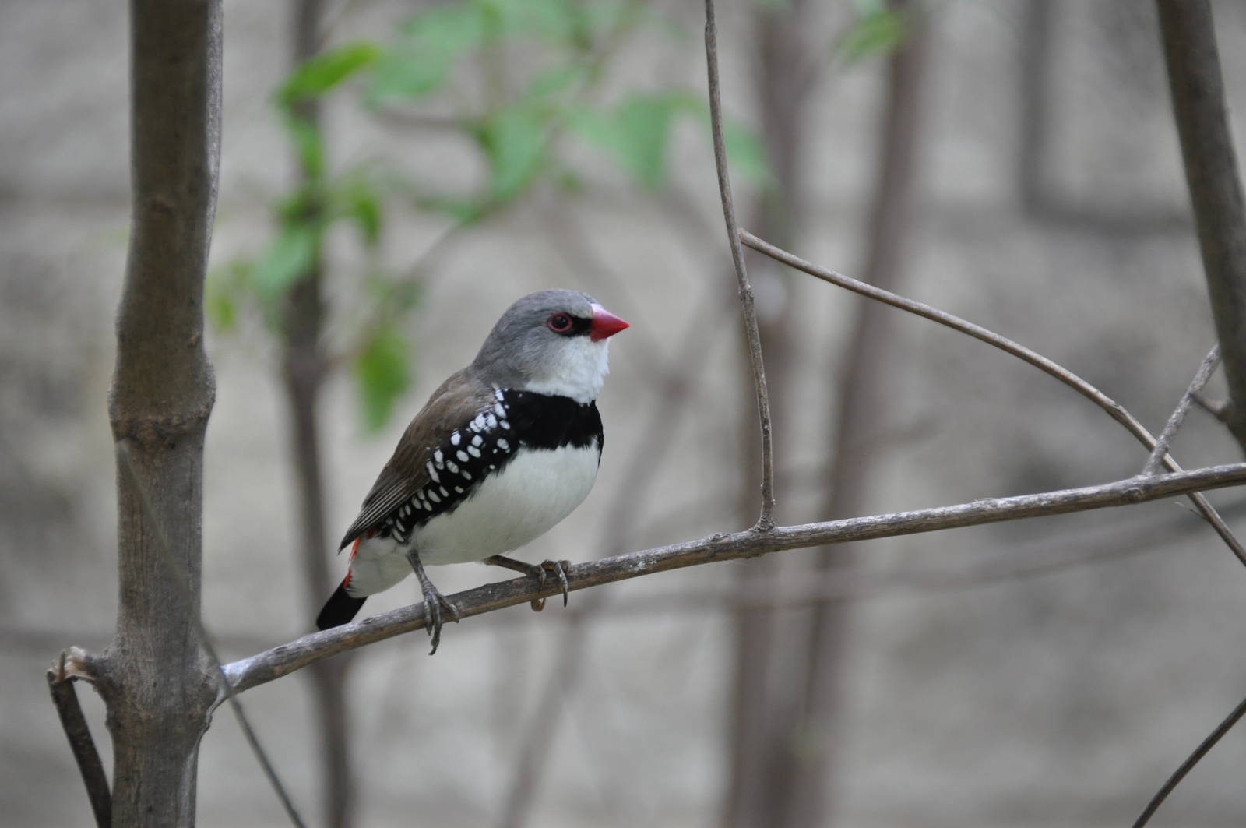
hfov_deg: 4.6
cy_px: 414
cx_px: 623
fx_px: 15557
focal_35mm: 450
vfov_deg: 3.0
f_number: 5.6
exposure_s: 1/320
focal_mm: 300
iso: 1000
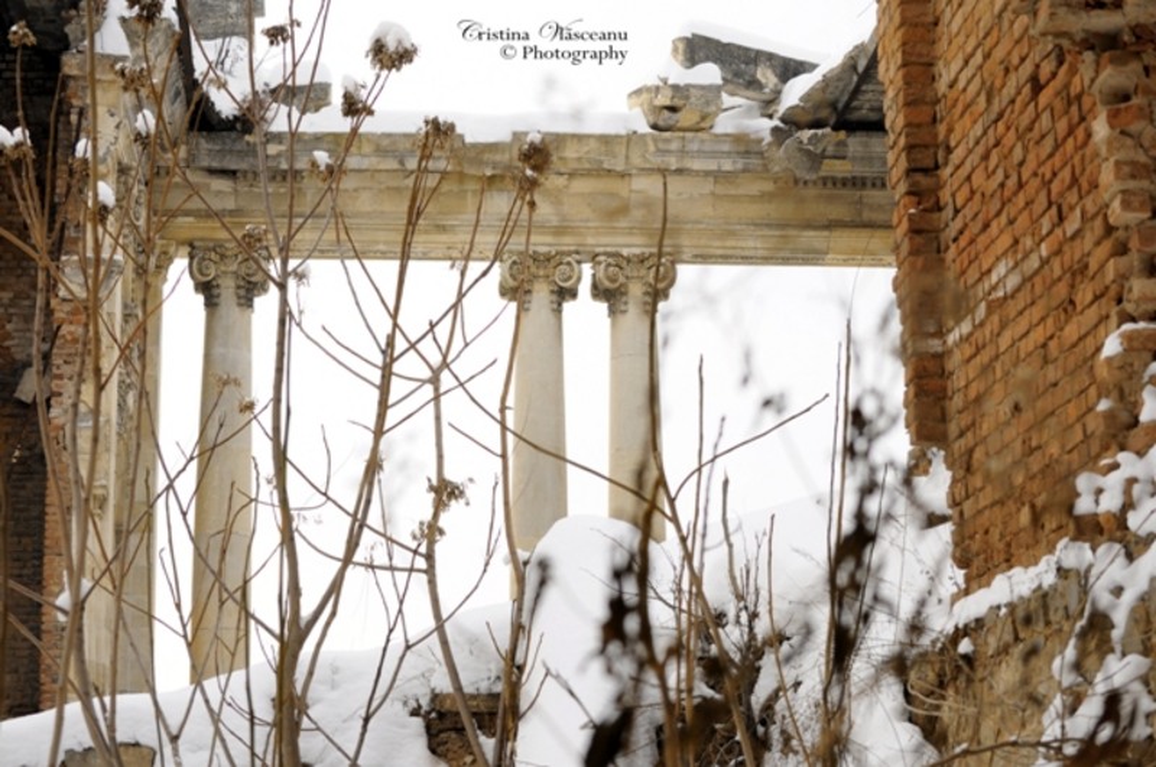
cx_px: 578
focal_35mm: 82
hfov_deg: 24.7
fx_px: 2645
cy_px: 384
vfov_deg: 16.5
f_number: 8
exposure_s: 1/640
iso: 320
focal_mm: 55
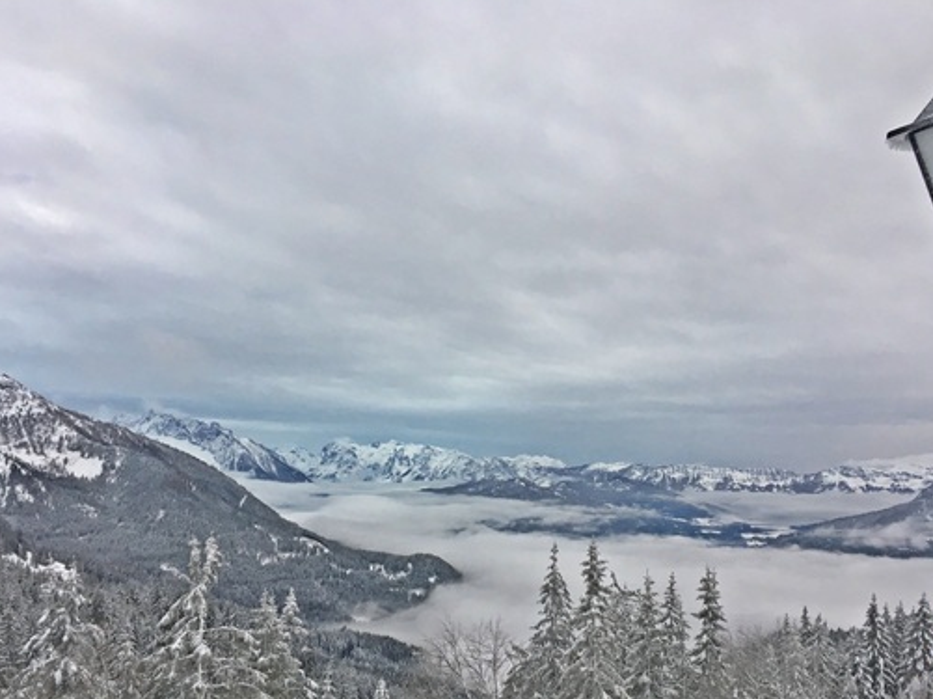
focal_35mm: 34
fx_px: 916
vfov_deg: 41.6
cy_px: 404
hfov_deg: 54.0
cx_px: 481
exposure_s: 1/33
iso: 25
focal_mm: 4.15
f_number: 2.2
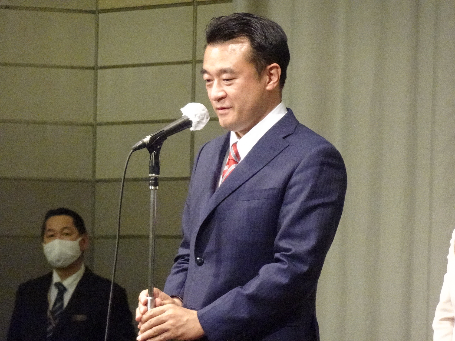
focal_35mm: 377
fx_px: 4955
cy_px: 170
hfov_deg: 5.3
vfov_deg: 3.9
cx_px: 228
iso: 3200
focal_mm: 61.25
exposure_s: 1/80
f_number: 6.3
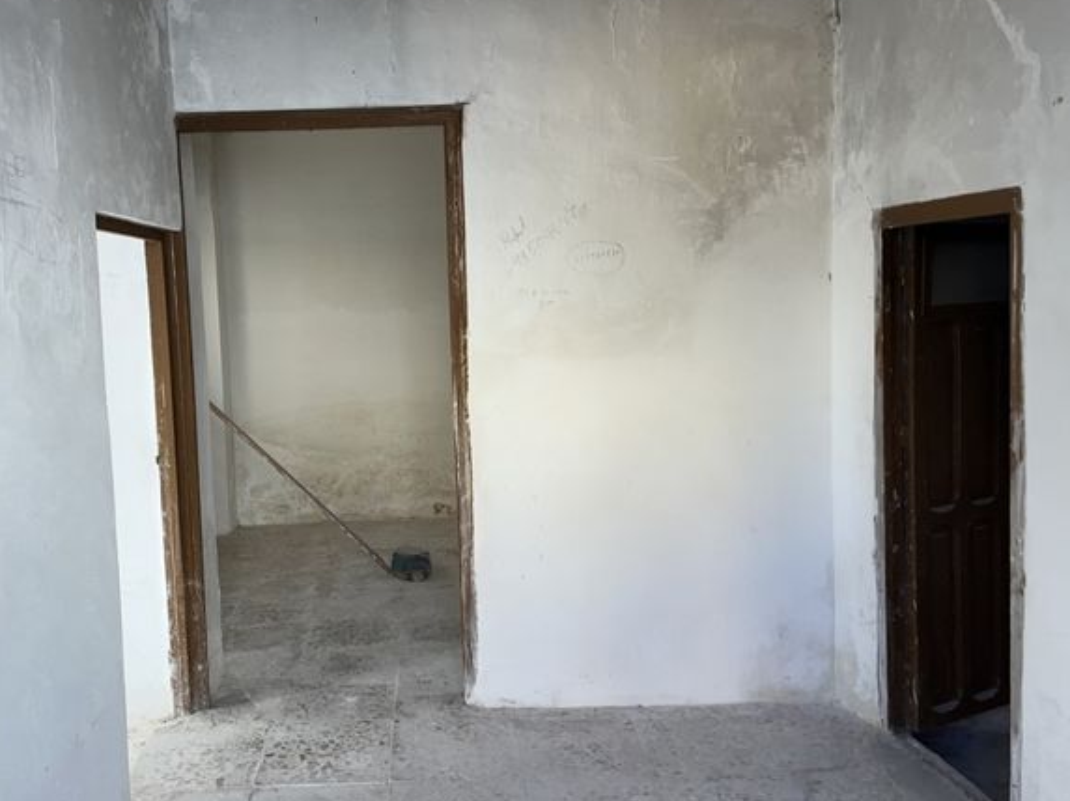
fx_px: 989
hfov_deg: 56.6
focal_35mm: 32
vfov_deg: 44.1
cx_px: 460
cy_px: 375
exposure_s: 1/246
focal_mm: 5.1
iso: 32
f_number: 1.6
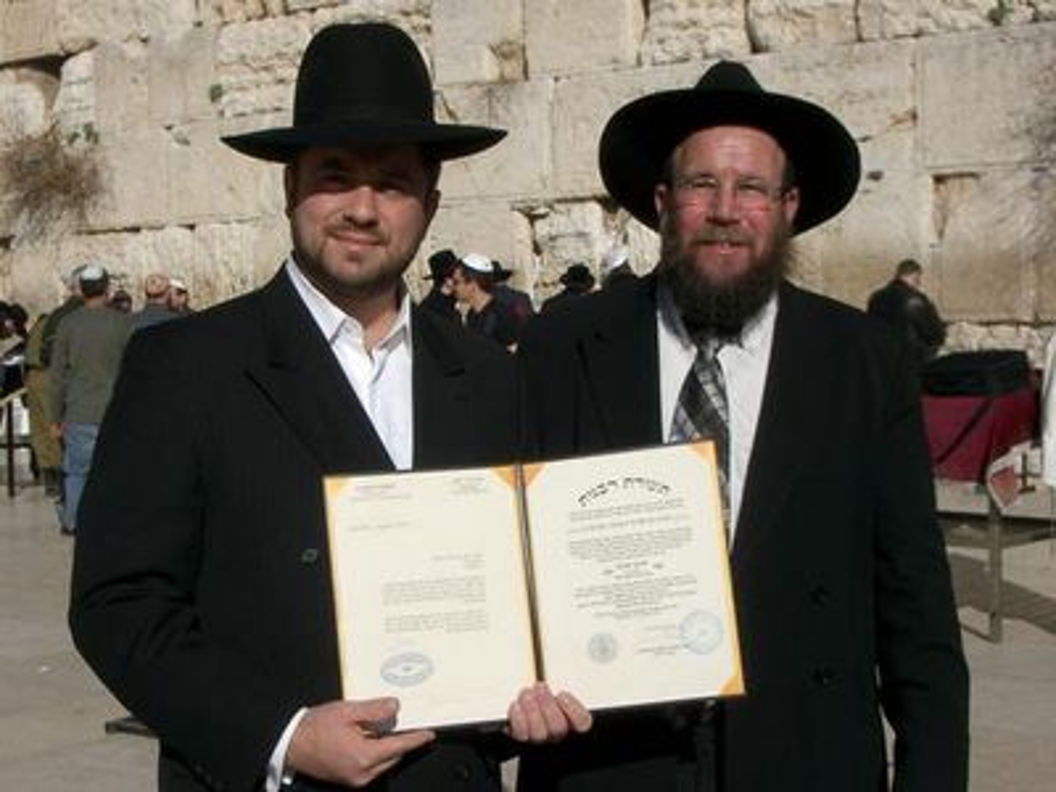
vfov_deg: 23.7
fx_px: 1891
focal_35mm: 62
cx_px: 528
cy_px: 396
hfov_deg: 31.2
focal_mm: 10.2
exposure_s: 1/800
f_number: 5.6
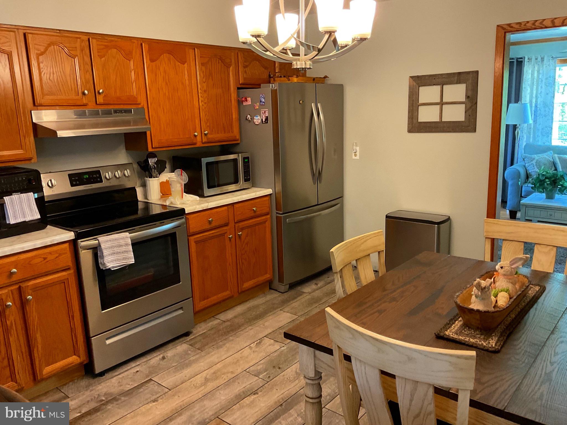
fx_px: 475
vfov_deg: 48.2
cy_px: 212
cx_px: 284
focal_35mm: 29
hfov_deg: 61.7
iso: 250
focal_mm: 3
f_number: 1.8
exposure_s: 1/60
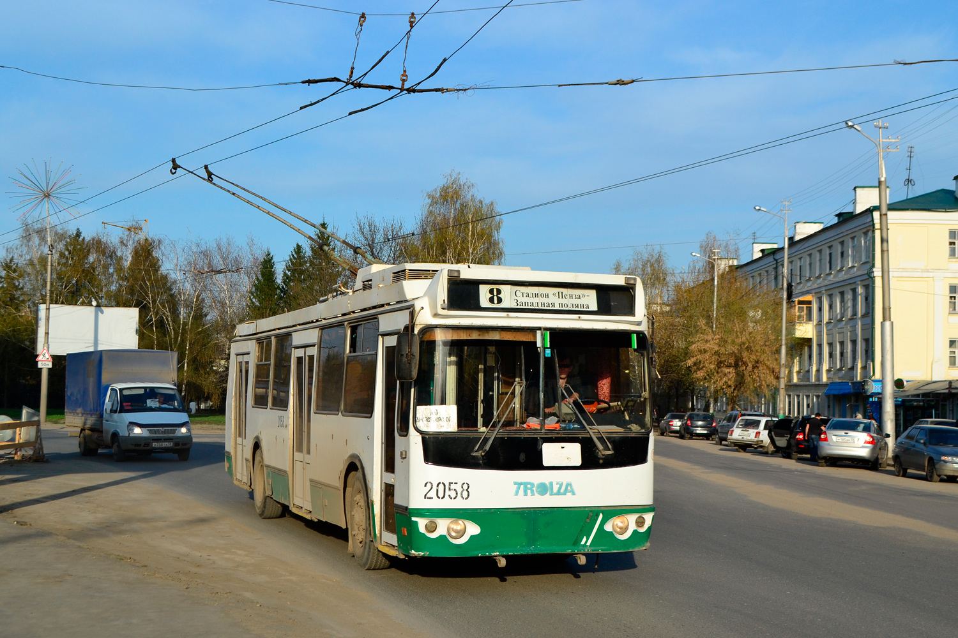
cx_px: 479
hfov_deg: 45.0
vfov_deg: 30.8
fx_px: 1157
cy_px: 319
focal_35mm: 44
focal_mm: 29
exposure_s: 1/500
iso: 200
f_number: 8
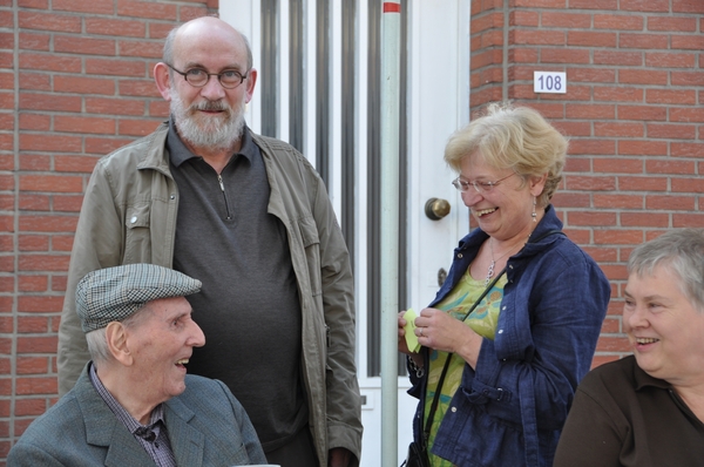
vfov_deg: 15.1
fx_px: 1757
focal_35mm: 90
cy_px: 234
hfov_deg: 22.7
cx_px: 352
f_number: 5.6
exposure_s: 1/125
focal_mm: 60
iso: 200
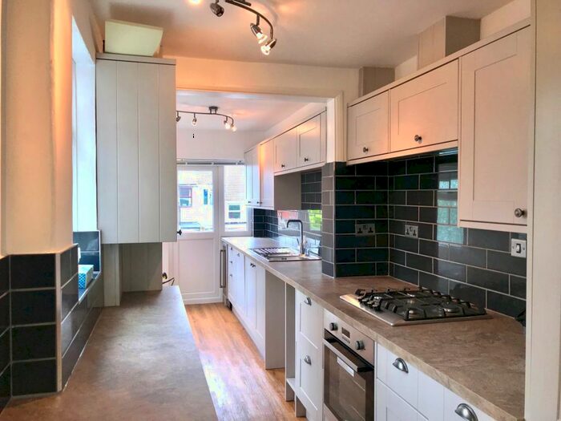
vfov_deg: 49.7
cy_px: 210
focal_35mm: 28
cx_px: 280
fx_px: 454
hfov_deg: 63.4
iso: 20
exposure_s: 1/95
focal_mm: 3.99
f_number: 1.8
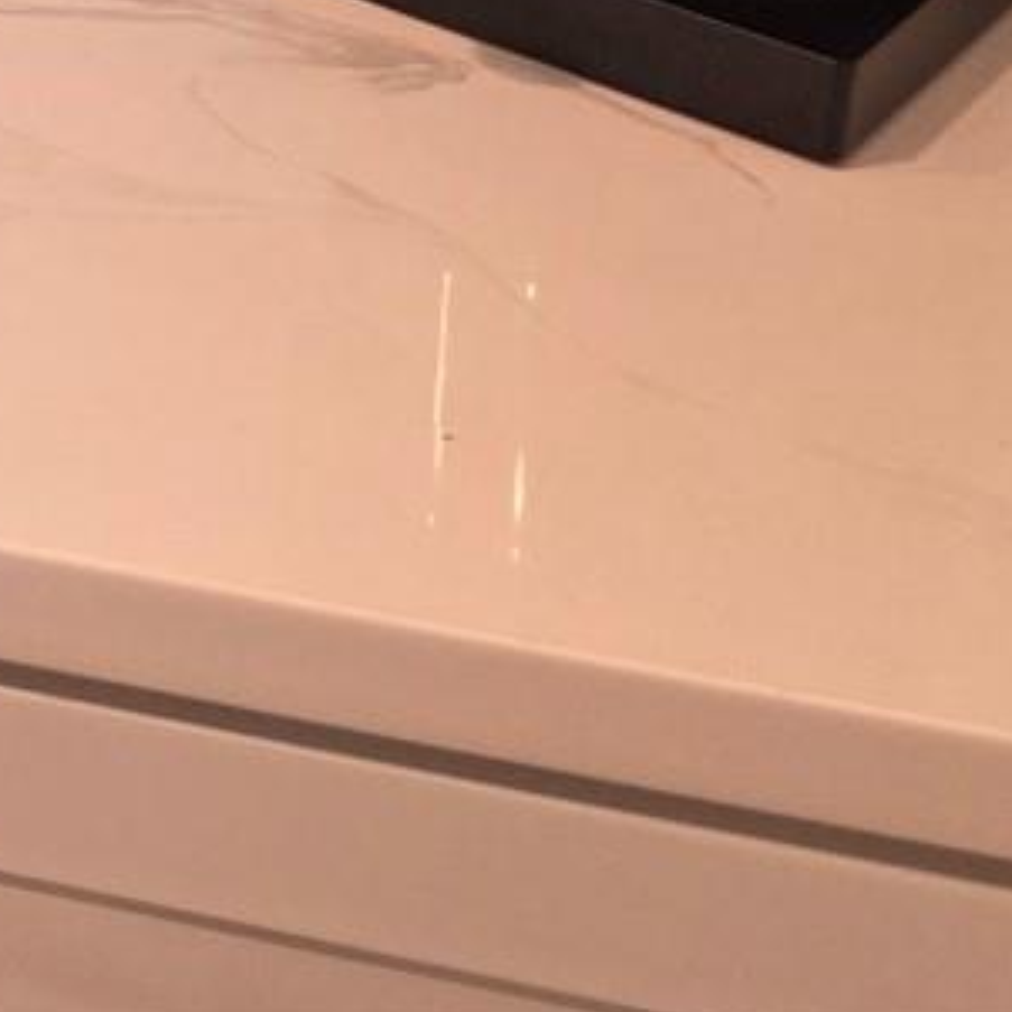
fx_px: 3572
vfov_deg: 13.8
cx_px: -1126
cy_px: -985
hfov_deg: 13.4
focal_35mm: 108
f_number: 1.7
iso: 250
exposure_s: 1/120
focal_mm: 6.3
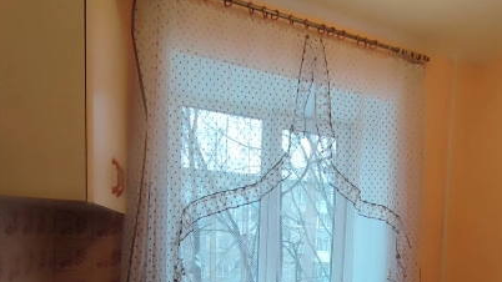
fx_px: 359
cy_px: 271
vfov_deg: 38.8
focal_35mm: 27
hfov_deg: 69.3
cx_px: 297
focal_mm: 1.65
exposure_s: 1/50
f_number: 2.2
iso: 344
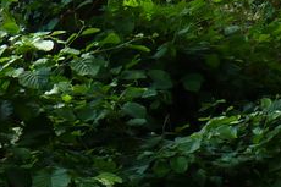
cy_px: -199
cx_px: 601
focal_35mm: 228
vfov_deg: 5.9
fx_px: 1778
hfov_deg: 8.5
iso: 80
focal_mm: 6.2
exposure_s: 1/250
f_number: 3.6
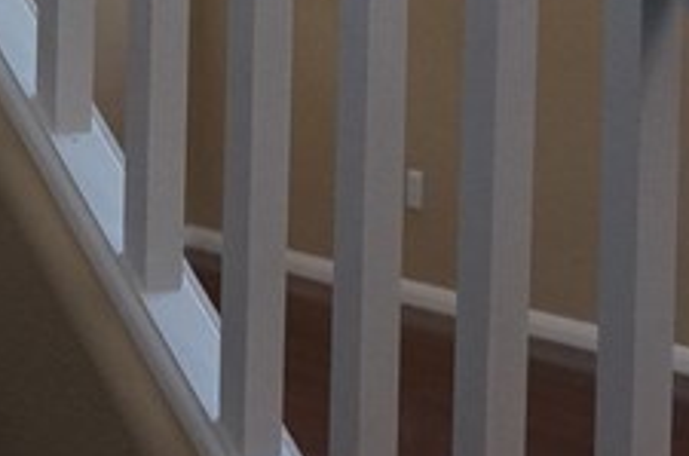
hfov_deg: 14.2
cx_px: 416
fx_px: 2769
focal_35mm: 145
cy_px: -268
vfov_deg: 9.1
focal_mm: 20
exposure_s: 1/60
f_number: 4
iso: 800
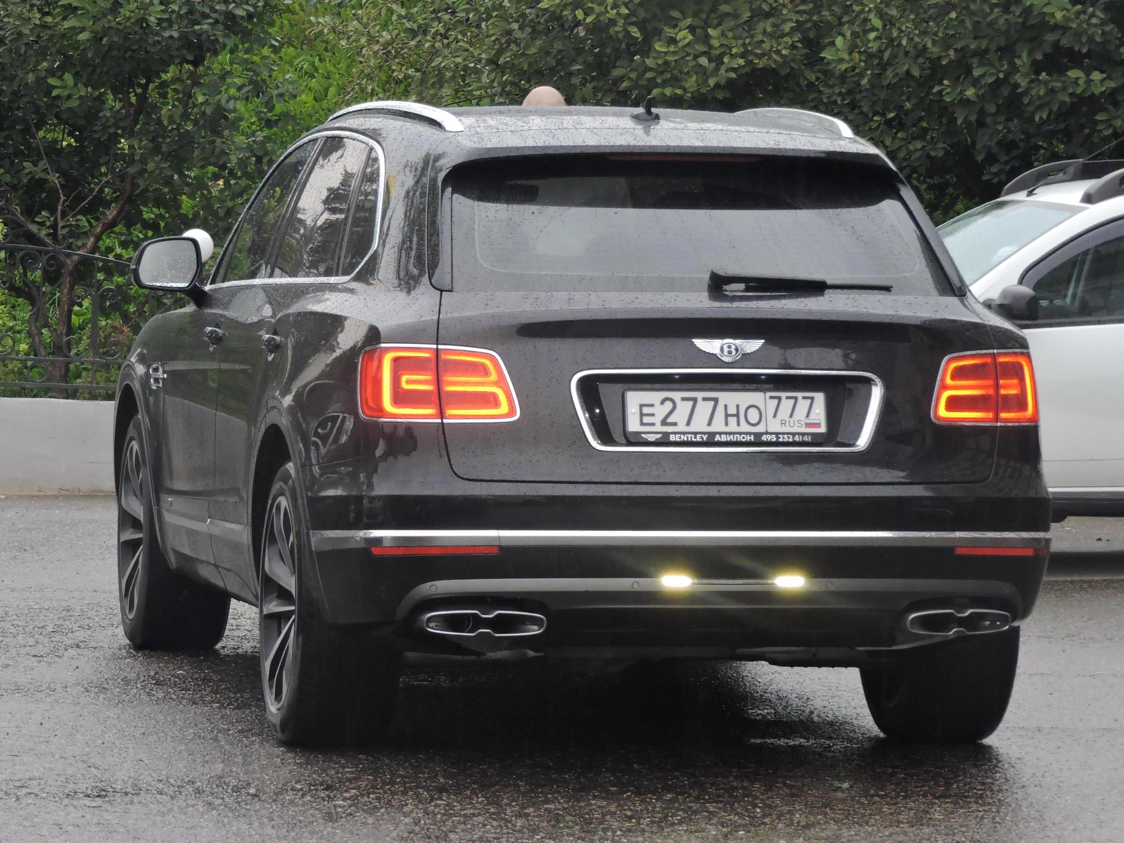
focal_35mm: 170
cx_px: 562
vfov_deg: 8.7
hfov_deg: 11.6
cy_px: 422
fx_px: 5520
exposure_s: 1/60
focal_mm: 30.5
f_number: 5.2
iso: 320
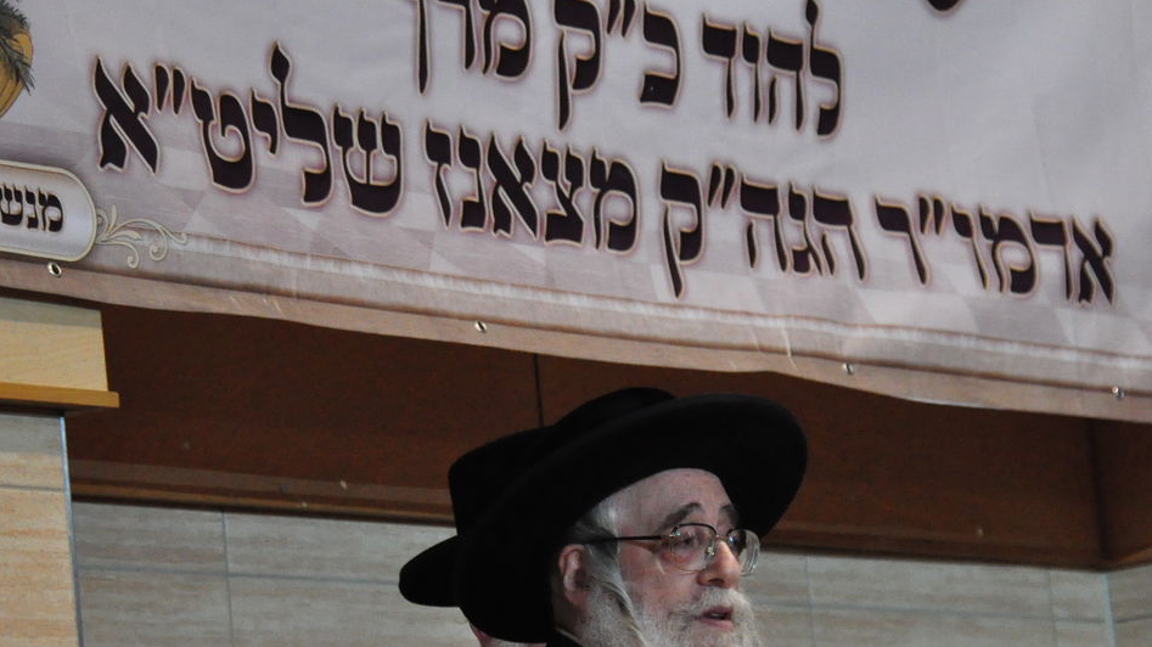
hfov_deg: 11.9
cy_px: 564
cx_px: 675
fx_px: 5527
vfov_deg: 6.7
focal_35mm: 181
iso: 3200
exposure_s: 1/160
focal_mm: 78
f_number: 5.3
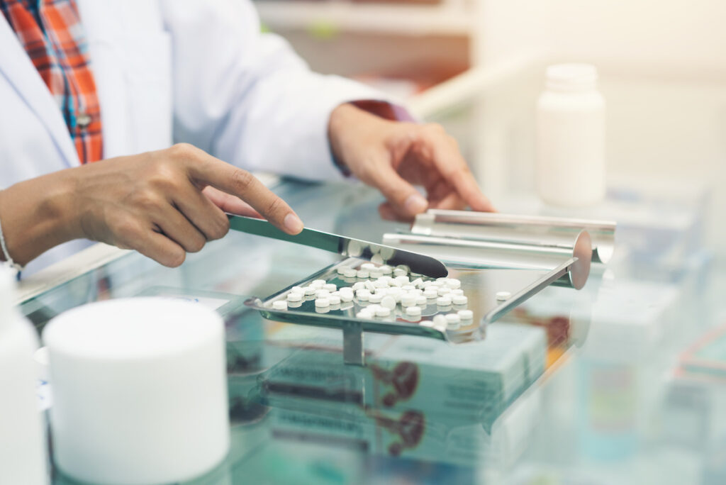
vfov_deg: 16.1
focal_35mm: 85
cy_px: 242
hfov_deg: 23.9
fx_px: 1715
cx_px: 363
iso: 250
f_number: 3.5
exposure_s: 1/160
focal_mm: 85
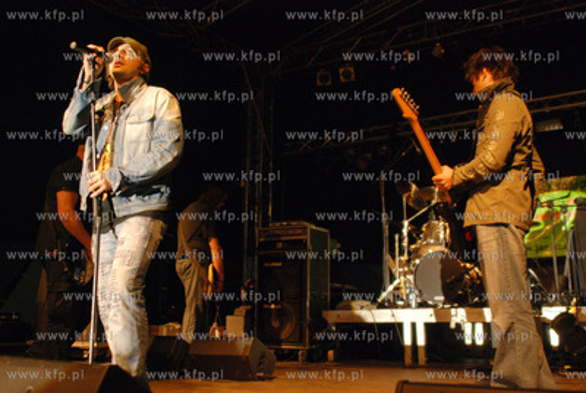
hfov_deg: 53.1
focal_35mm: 36
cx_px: 293
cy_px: 196
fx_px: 587
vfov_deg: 37.0
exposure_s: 1/60
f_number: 2.8
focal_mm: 24
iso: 400
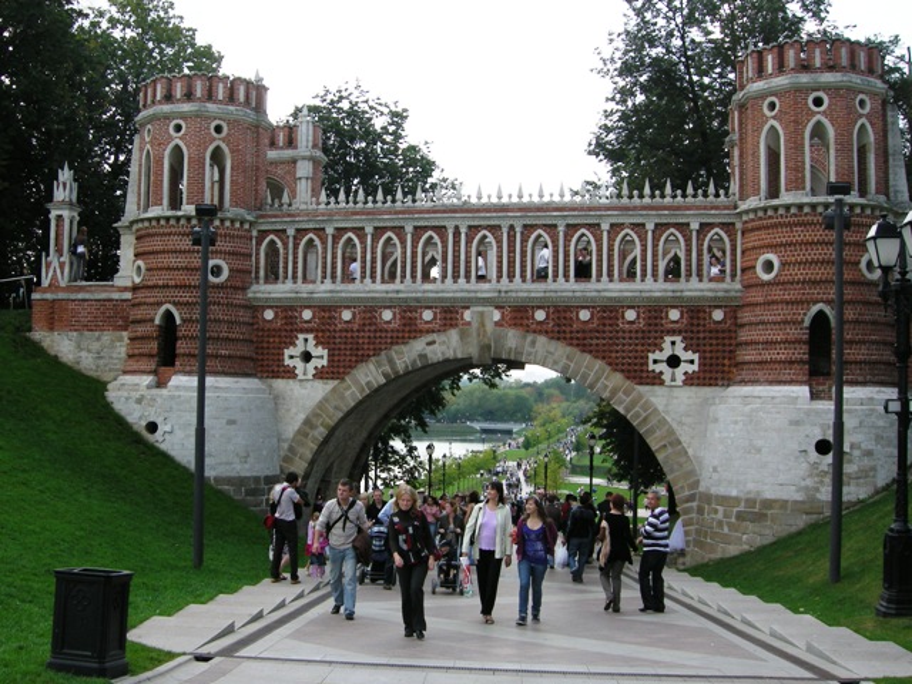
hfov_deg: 51.4
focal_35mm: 36
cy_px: 342
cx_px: 456
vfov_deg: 39.7
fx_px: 948
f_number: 4.8
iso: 64
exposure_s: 1/202
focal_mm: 7.5
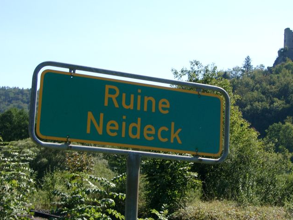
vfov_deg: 18.2
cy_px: 85
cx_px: 183
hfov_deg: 24.1
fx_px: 686
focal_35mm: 81
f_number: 4
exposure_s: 1/420
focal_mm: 13.35
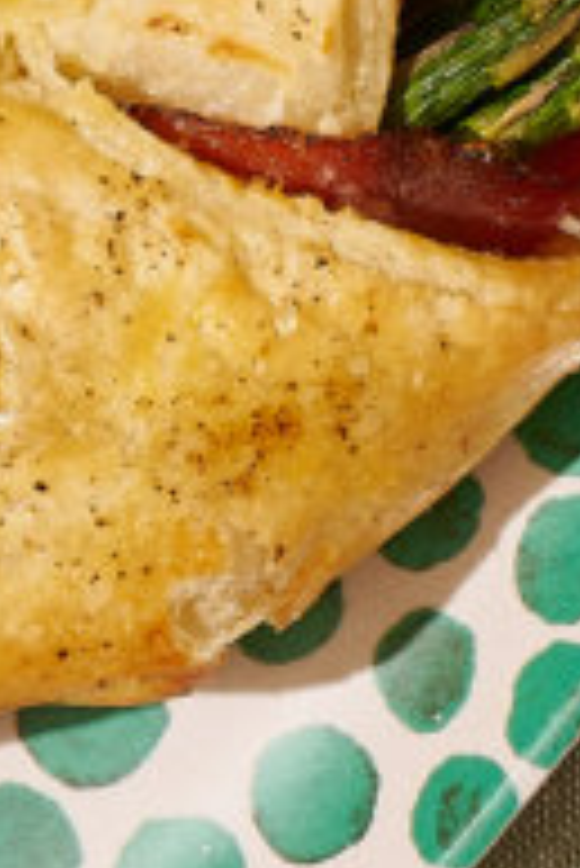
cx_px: 1223
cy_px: -510
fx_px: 10855
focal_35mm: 450
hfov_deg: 3.0
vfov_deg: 4.5
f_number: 13
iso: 100
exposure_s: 1/160
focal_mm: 53
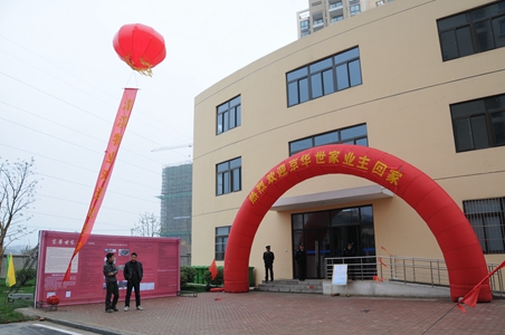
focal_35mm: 27
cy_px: 168
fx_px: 378
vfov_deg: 47.8
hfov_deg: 67.5
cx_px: 252
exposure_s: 1/200
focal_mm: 18
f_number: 7.1
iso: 200
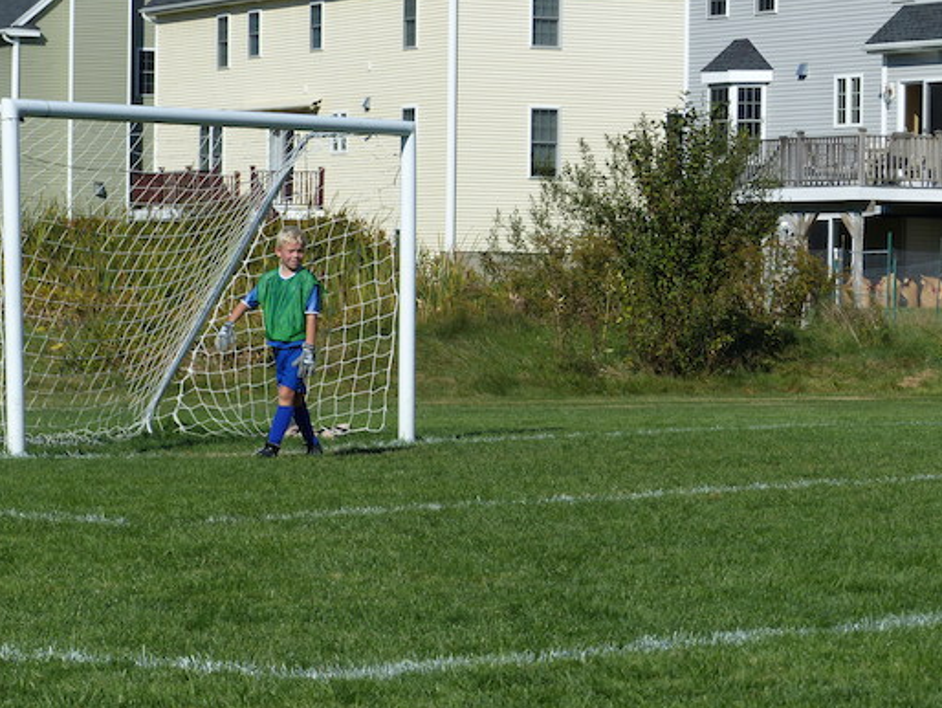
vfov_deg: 9.0
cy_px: 358
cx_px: 476
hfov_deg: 11.9
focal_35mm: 166
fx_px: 4519
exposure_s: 1/2000
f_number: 4
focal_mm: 28.7
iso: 100
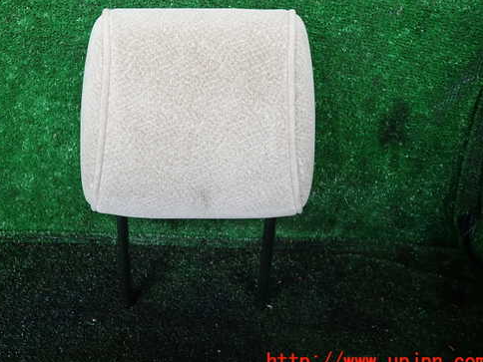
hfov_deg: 57.9
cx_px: 193
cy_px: 151
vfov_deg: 45.3
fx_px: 433
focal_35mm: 31
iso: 100
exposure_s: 1/125
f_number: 2
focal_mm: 4.5
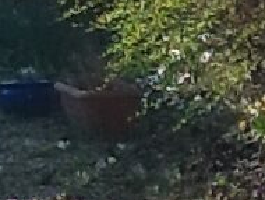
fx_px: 1702
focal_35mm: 222
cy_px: 386
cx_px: 591
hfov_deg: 8.3
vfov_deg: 6.5
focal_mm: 2.03
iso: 40
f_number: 2.4
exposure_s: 1/637
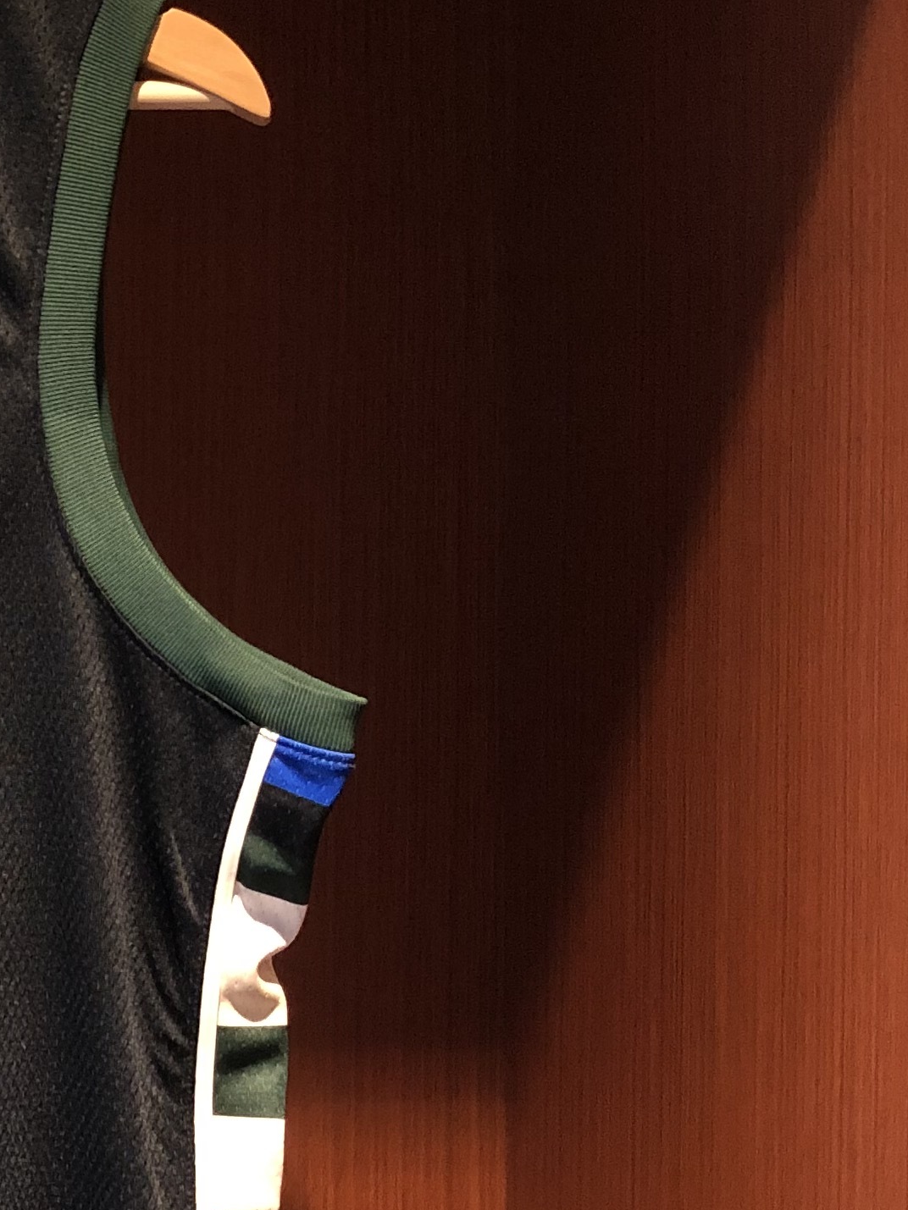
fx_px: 2763
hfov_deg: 17.3
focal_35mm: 79
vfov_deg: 24.7
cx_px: -352
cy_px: 715
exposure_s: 1/15
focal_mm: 3.99
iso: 100
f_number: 1.8
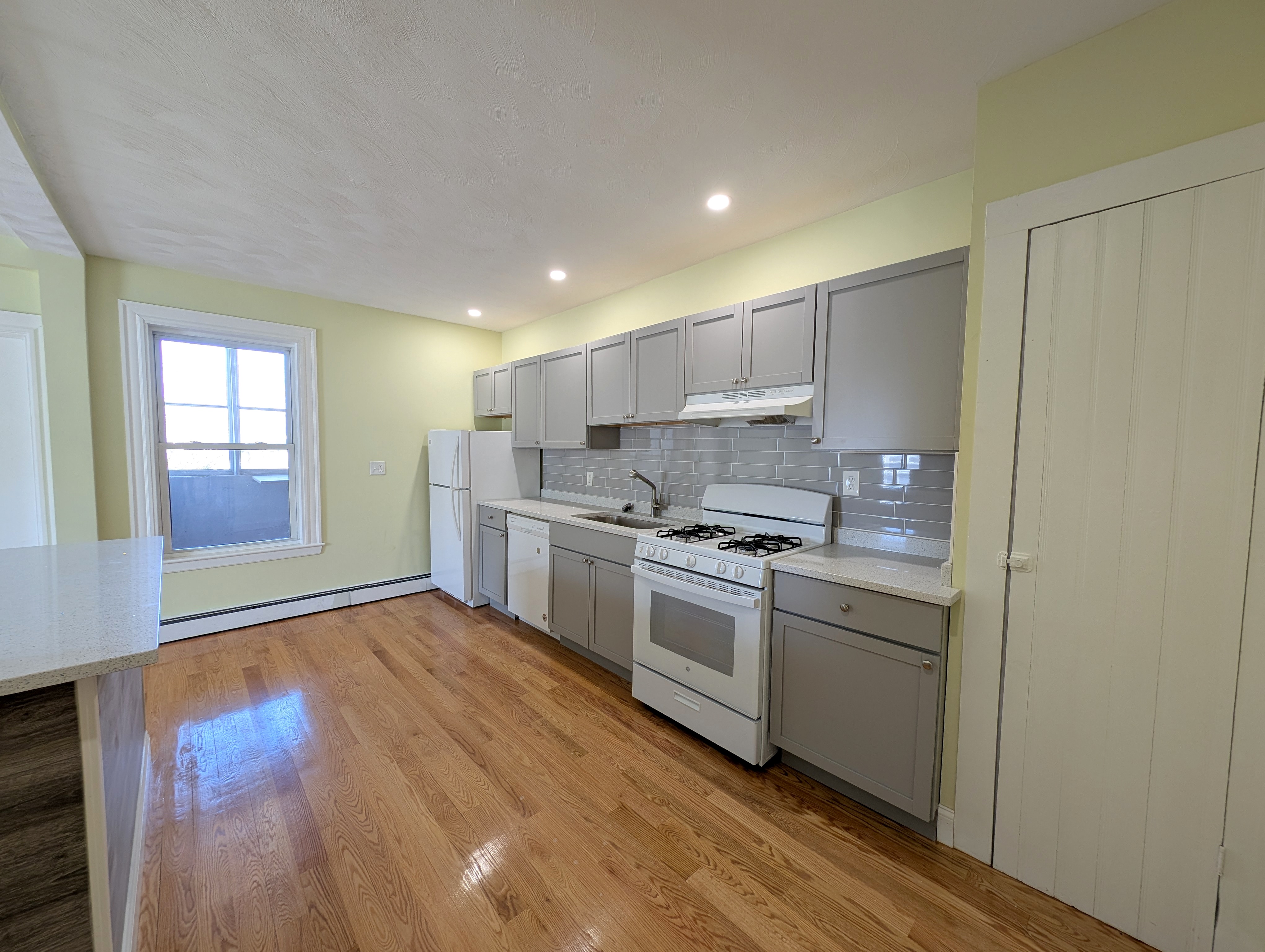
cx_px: 632
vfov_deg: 94.6
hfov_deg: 110.5
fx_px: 439
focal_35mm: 12
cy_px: 476
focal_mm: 2.23
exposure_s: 1/23.8
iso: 44
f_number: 1.95
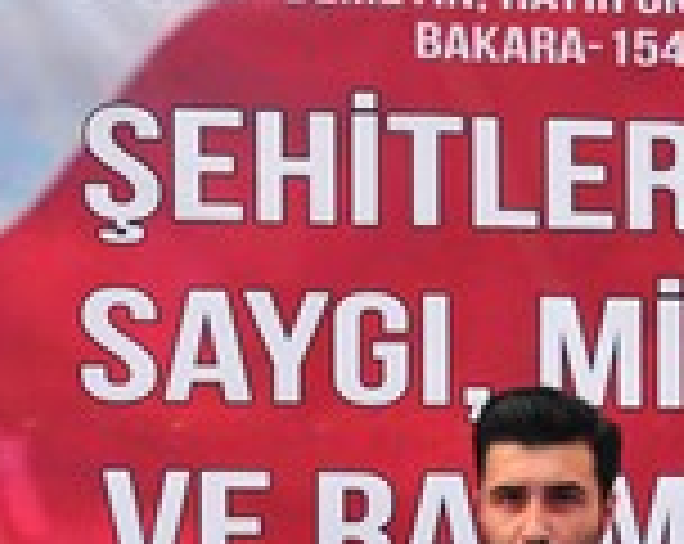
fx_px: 3516
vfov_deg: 8.7
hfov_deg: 11.1
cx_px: 428
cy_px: 776
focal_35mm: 174
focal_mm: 28
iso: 500
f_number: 5
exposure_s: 1/60
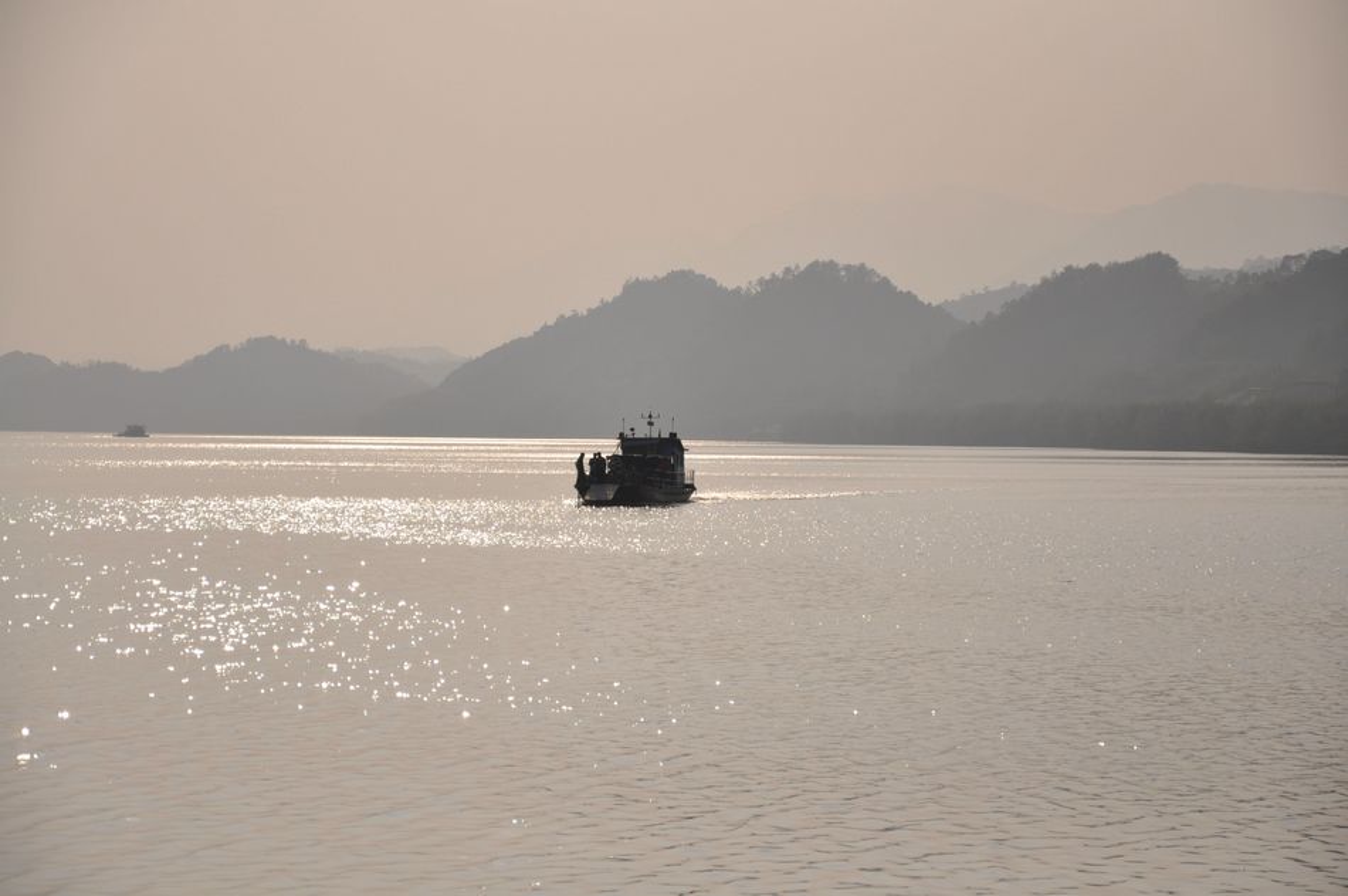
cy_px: 448
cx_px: 674
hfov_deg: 17.1
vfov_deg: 11.4
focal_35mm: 120
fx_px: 4488
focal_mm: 80
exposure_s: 1/4000
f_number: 5.3
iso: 200
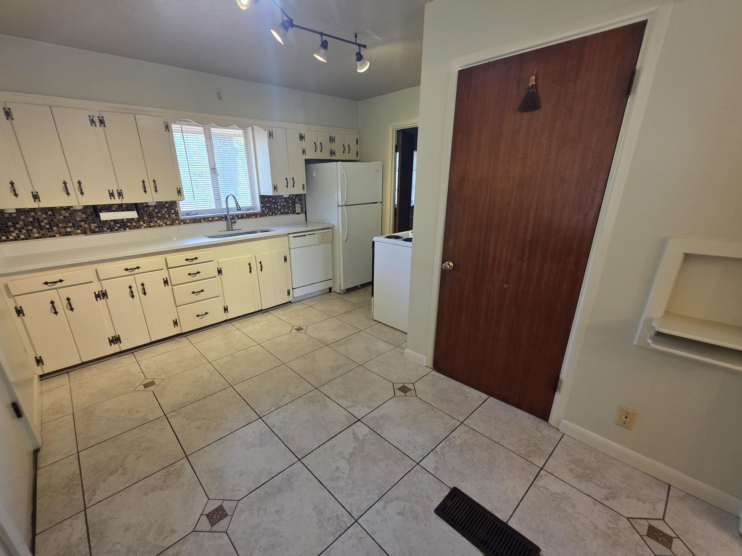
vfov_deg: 85.6
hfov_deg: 101.9
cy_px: 295
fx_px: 300
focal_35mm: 14
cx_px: 346
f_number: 1.9
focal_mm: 2.2
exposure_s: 1/60
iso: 200
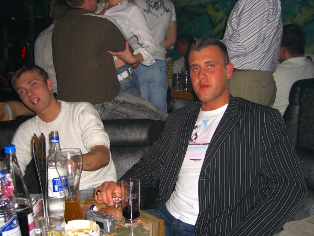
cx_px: 157
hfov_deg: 49.0
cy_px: 118
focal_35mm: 38
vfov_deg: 37.7
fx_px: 345
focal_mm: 7.9
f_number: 2.8
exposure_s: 1/60
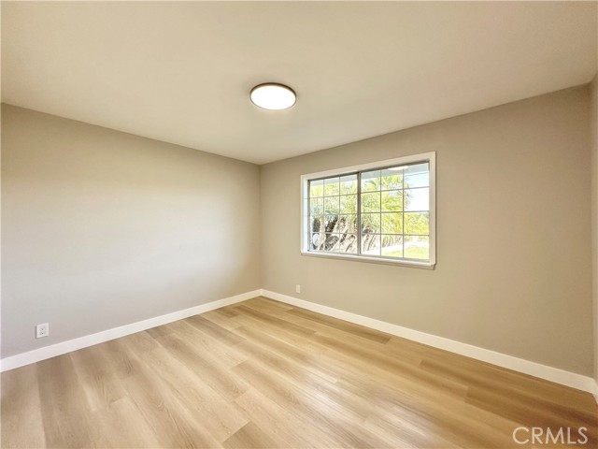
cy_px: 224
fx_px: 242
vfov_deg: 85.7
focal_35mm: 14
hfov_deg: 102.1
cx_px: 299
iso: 50
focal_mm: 2.22
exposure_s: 1/99
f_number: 2.2
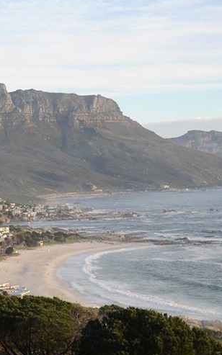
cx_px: -36
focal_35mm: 92
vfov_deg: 22.5
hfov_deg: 13.8
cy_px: 217
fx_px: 891
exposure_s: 1/500
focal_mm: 29
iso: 200
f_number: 3.8
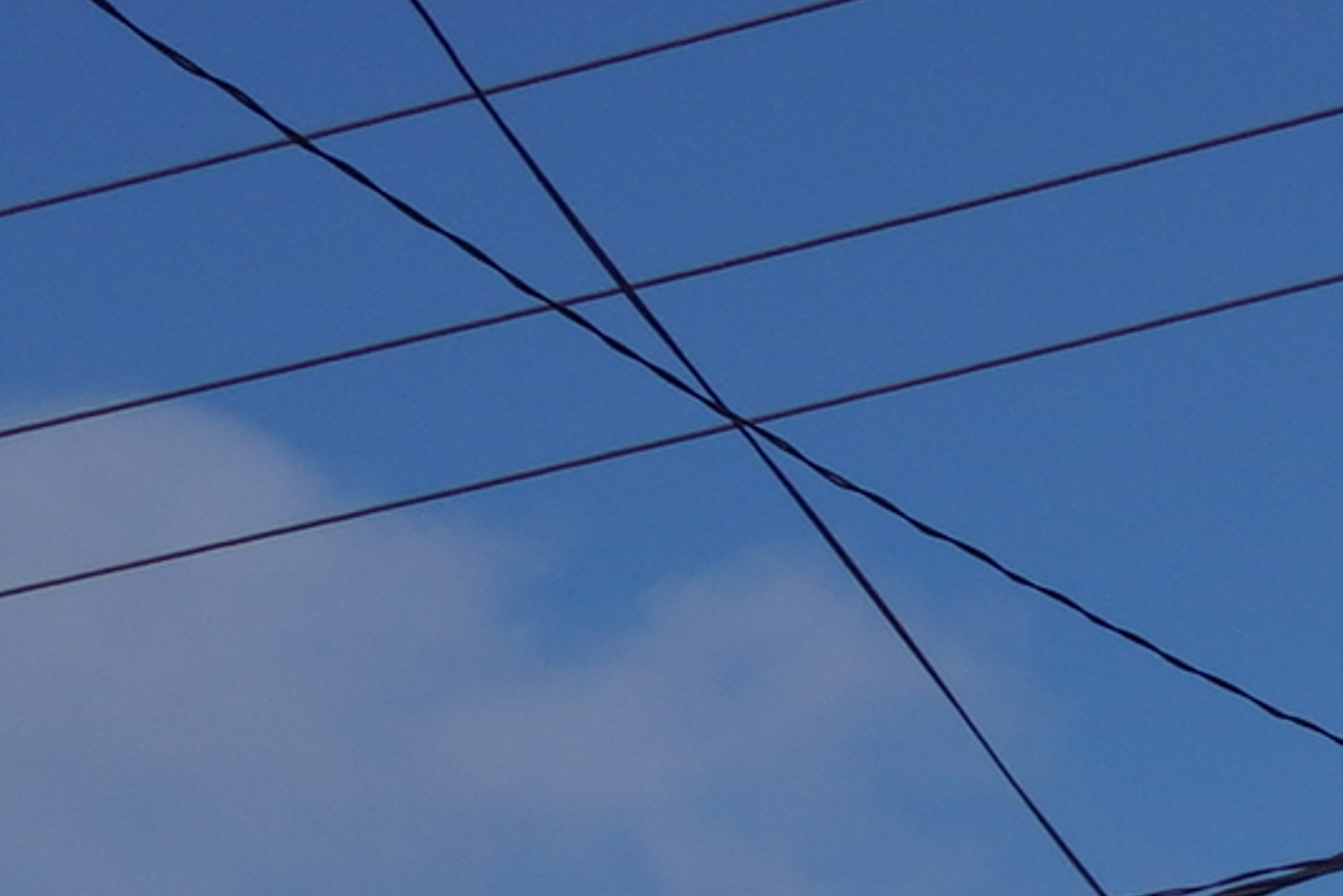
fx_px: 8918
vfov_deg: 5.5
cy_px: 2264
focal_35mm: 239
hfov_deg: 7.2
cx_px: 4655
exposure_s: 1/250
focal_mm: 20
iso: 100
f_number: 13
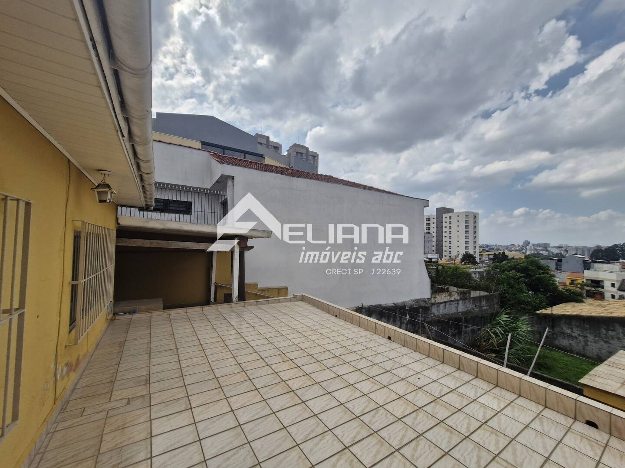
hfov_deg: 106.2
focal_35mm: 13
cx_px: 312
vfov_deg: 89.9
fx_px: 235
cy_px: 234
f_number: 2.2
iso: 50
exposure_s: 1/2472
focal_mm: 1.74
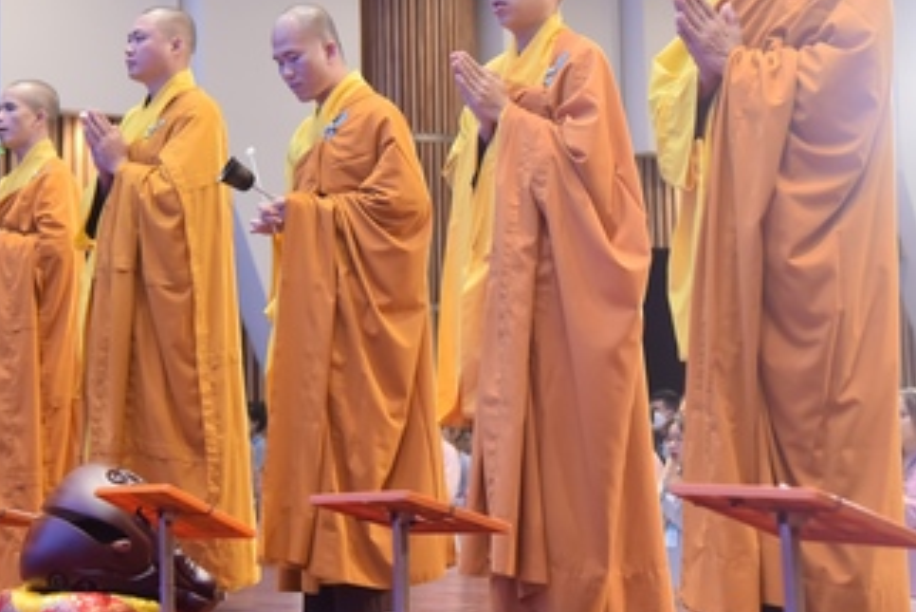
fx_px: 2469
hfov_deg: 21.0
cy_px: 54
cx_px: 424
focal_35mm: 97
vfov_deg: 14.0
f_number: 4
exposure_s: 1/125
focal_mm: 48
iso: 1250
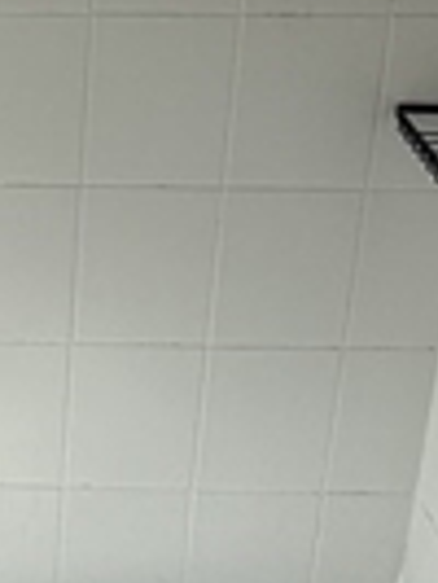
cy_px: 35
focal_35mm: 81
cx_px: -158
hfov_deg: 17.0
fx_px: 1364
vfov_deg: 23.3
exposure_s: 1/208
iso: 40
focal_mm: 2.22
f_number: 2.2
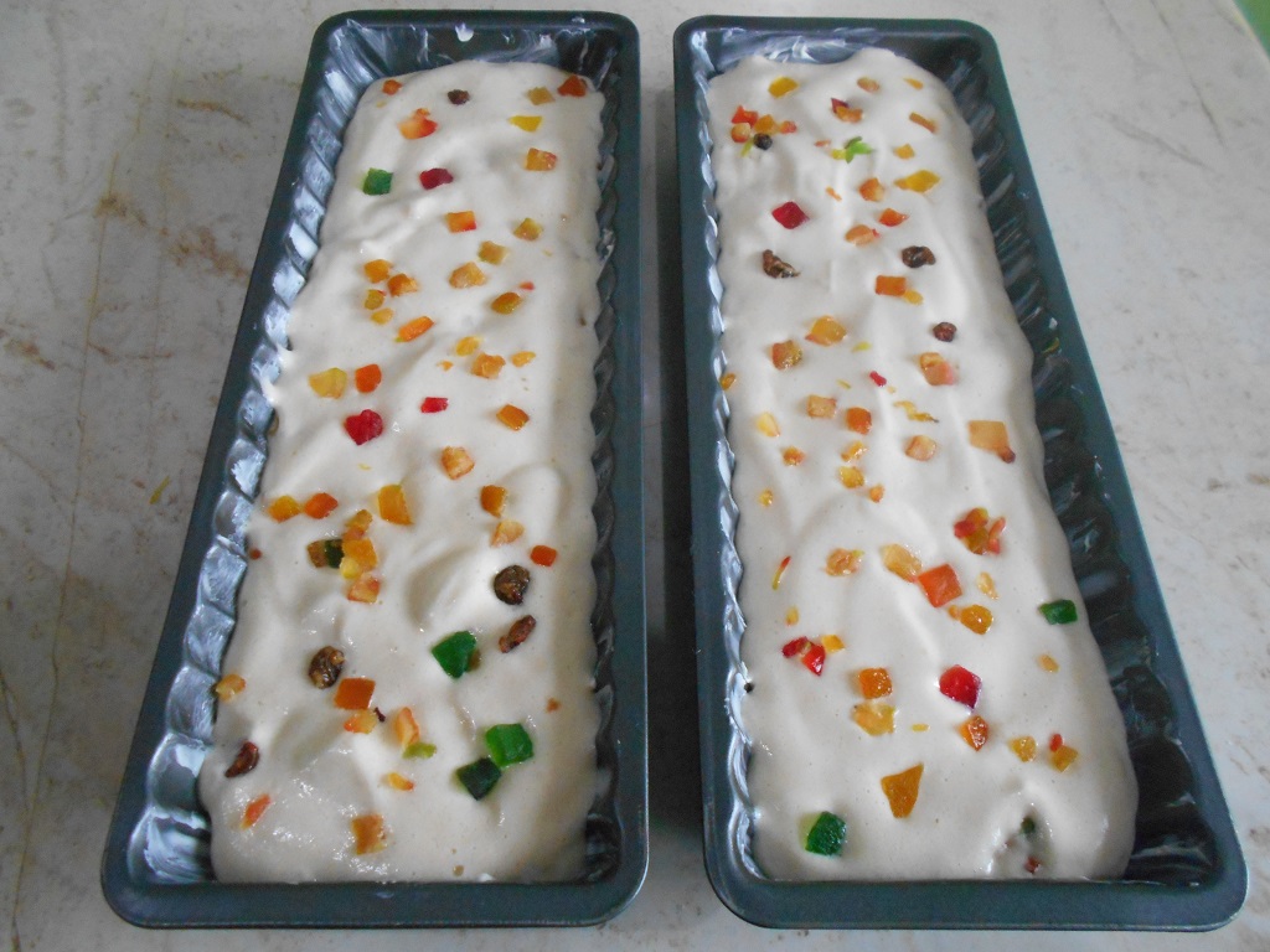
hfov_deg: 67.3
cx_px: 635
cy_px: 476
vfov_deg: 53.1
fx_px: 954
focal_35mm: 26
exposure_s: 1/60
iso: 800
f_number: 3.2
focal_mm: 4.6
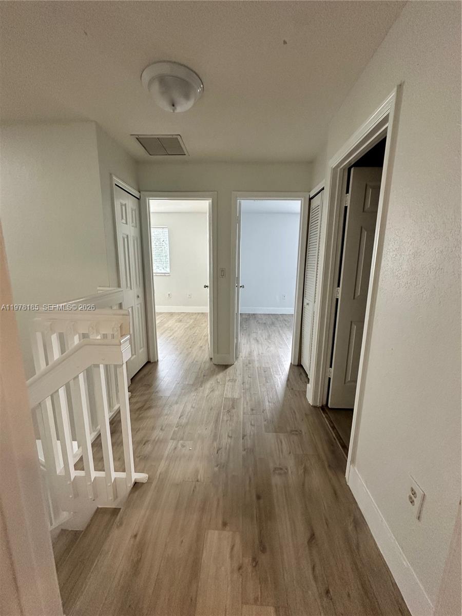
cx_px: 231
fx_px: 249
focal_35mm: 14
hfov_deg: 85.7
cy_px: 308
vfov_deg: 102.1
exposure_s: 1/120
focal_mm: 2.22
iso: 250
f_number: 2.2
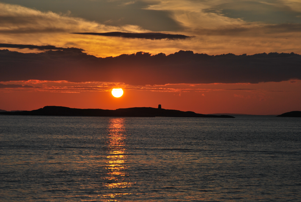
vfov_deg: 9.4
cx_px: 150
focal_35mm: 147
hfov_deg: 13.9
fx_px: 1231
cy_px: 101
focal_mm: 98
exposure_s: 1/1000
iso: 100
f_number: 8
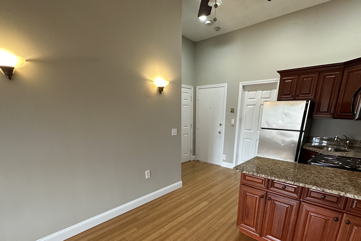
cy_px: 165
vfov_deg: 65.2
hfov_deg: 90.0
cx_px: 188
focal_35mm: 18
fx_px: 180
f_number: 2.2
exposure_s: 1/60
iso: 250
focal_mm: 2.22
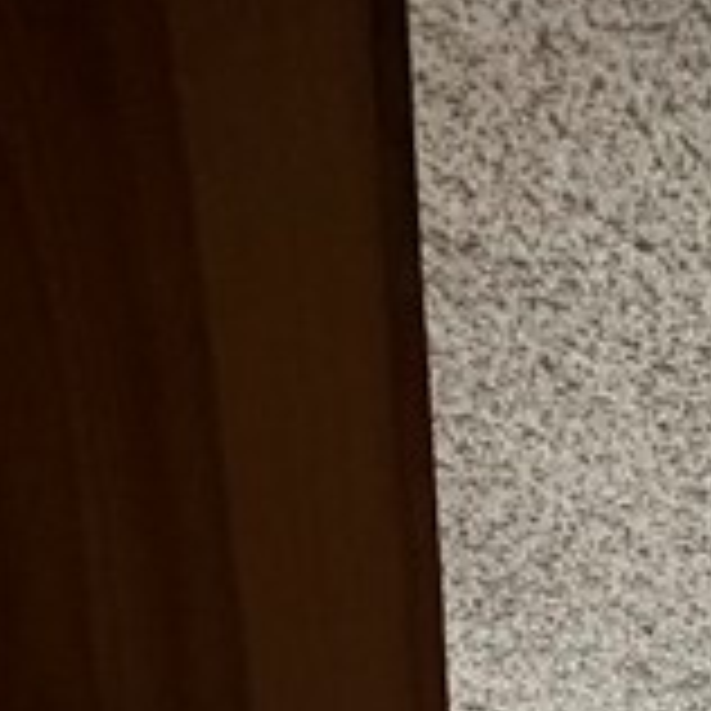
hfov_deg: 14.9
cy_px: 1976
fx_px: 1859
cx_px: 1629
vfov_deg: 12.5
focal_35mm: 80
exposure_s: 1/99
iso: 125
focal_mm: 2.22
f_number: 2.2
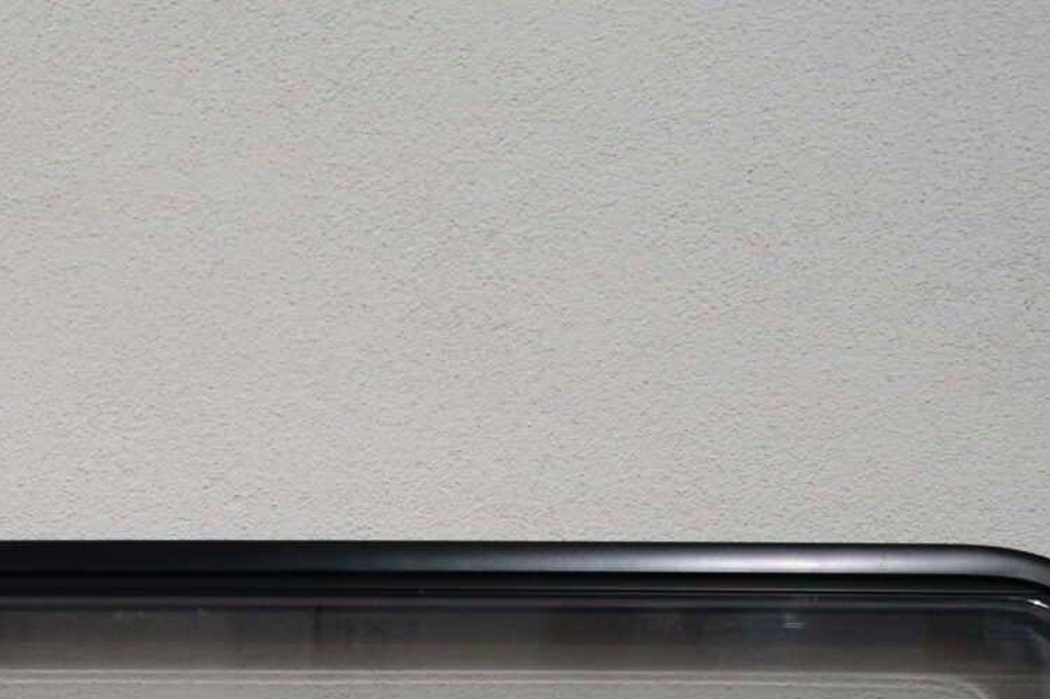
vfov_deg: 12.4
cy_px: 1155
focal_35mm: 103
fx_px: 3003
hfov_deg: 19.0
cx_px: -114
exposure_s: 1/250
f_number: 4
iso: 400
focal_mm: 20
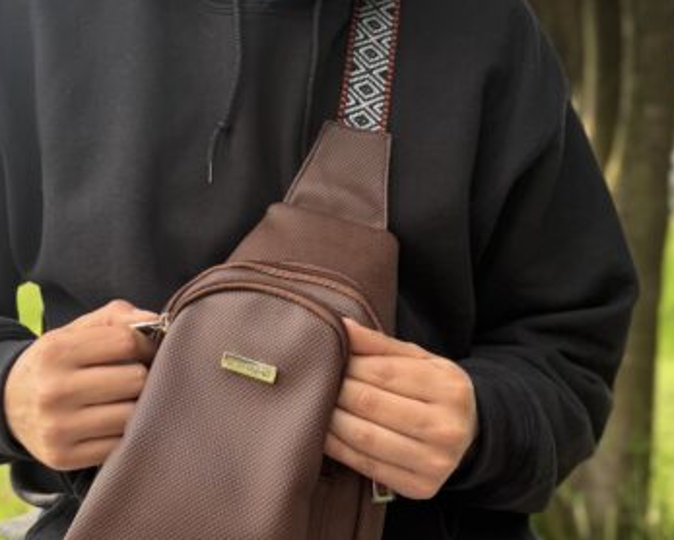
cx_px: 284
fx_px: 1078
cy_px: 264
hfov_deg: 34.7
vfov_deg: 28.1
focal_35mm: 54
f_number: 1.78
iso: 100
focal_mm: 6.76
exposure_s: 1/649
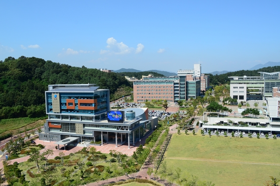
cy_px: 93
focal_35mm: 33
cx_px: 140
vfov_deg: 39.8
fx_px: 256
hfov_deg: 57.3
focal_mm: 22
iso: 200
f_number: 9
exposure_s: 1/500
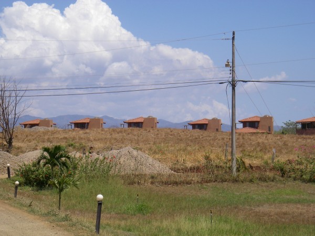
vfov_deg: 13.0
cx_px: 158
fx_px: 1037
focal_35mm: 114
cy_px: 118
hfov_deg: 17.3
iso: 64
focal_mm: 18.9
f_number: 8
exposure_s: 1/250
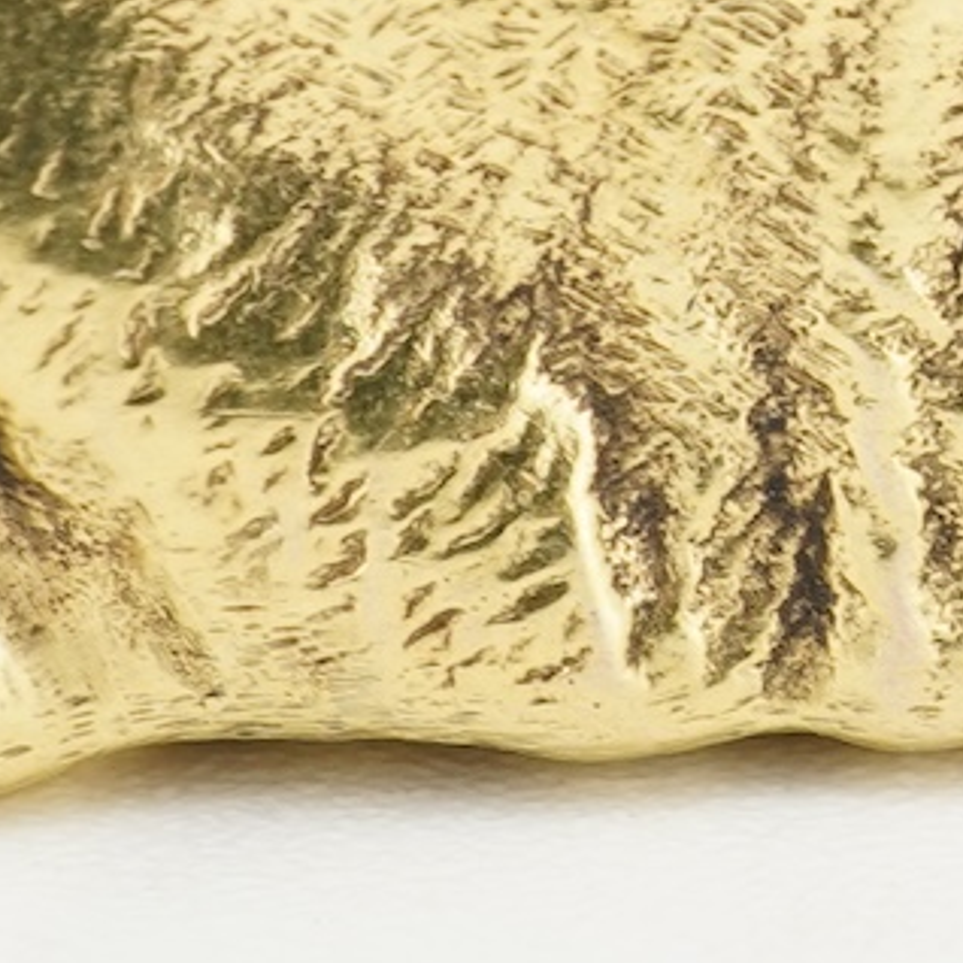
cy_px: -491
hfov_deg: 7.2
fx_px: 7459
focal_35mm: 237
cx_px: 1690
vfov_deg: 7.3
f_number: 20
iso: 250
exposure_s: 1/80
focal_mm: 30
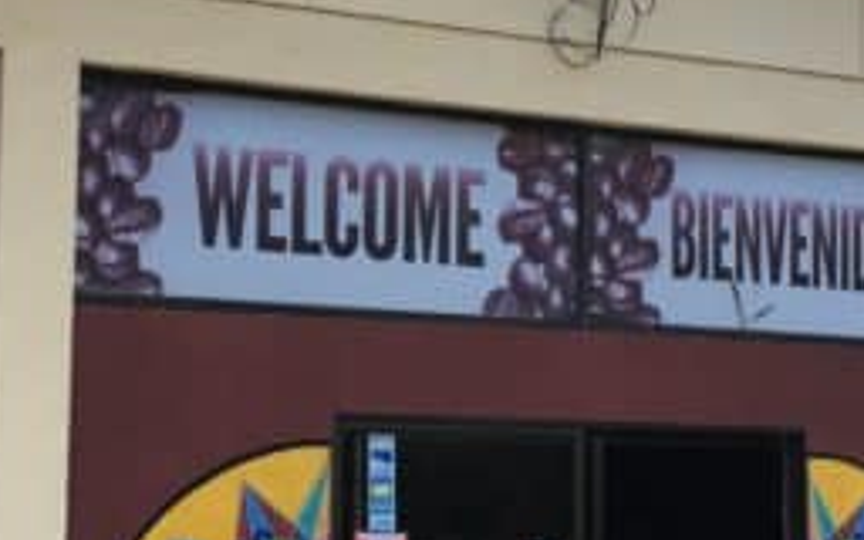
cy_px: 277
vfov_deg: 13.6
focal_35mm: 96
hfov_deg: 21.6
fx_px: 2260
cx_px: 300
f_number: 2.2
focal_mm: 4.15
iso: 32
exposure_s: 1/120
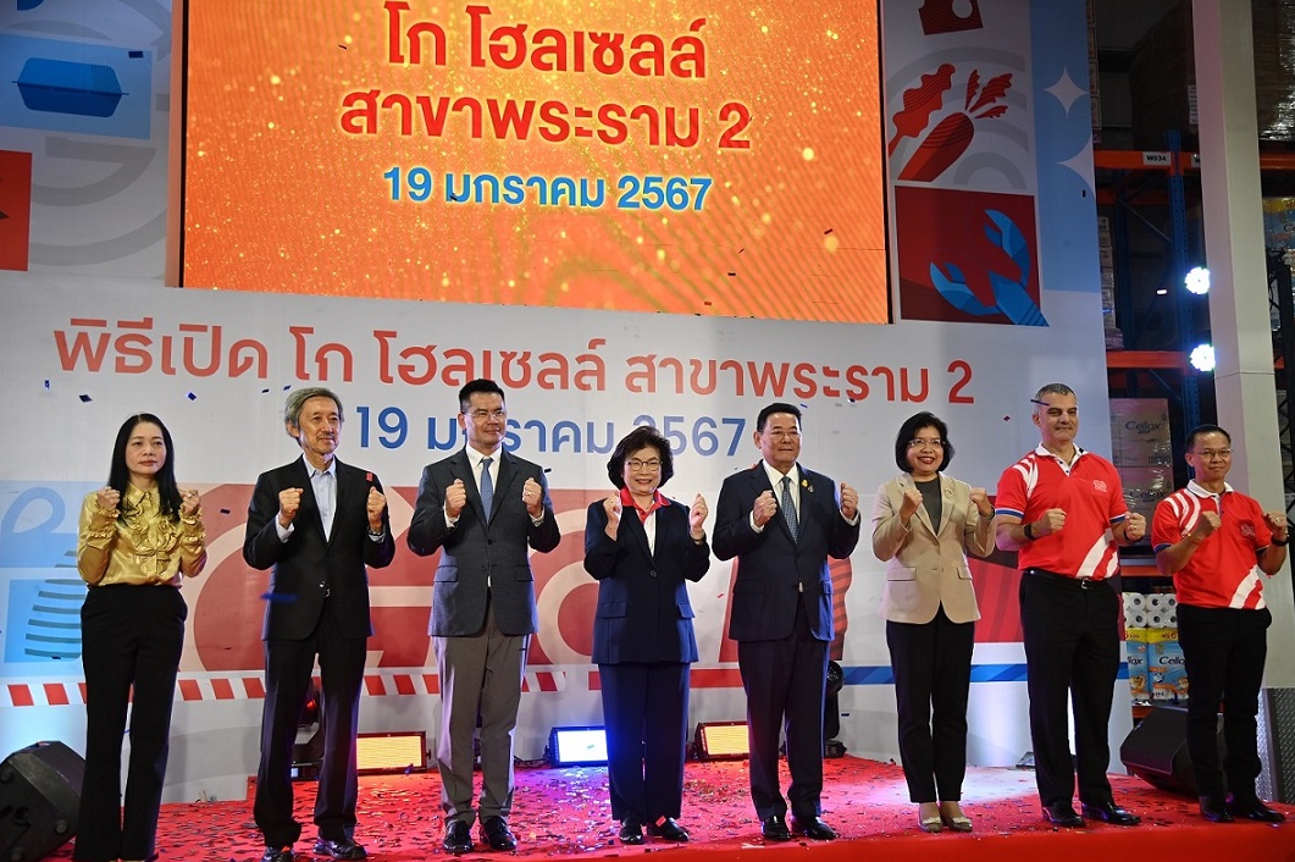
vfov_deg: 34.2
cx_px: 638
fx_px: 1402
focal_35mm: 39
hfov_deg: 49.6
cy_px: 438
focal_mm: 38
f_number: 4
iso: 640
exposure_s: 1/320
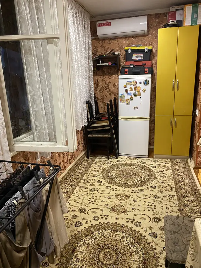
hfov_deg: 53.1
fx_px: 201
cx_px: 100
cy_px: 134
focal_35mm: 26
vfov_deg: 67.3
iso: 400
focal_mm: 4.25
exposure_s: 1/33
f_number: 1.8
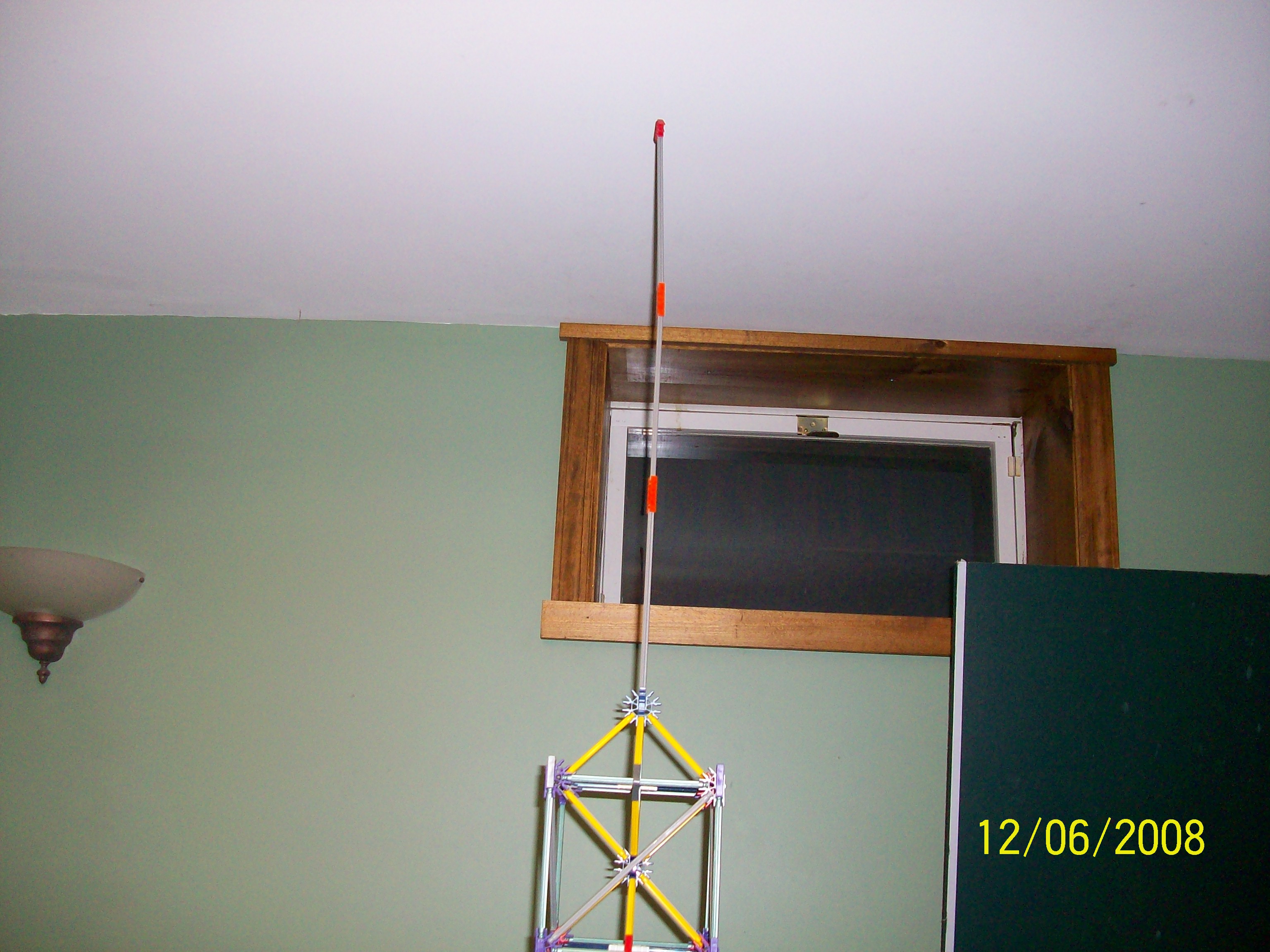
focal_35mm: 34
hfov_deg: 54.0
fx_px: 1247
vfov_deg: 41.8
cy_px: 476
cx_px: 635
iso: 160
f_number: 2.8
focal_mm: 5.7
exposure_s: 1/60
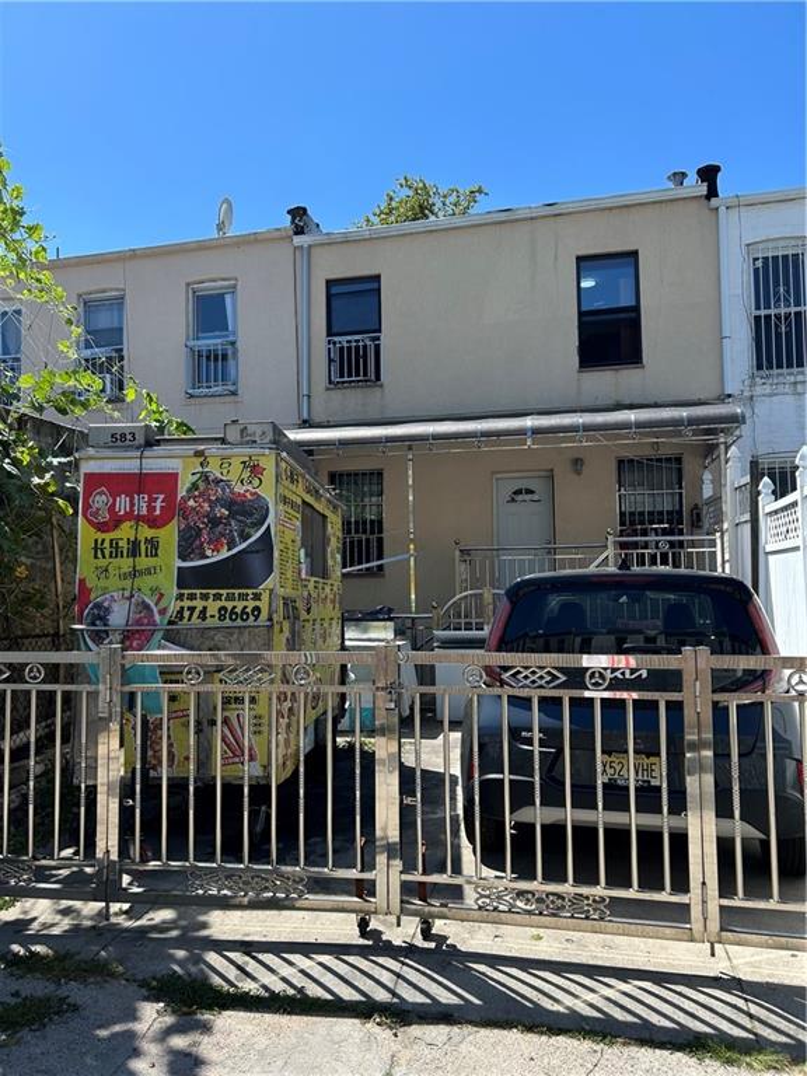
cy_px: 538
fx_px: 808
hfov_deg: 53.1
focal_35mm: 26
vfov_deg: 67.3
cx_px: 404
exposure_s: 1/2571
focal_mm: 5.7
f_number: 1.5
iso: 50
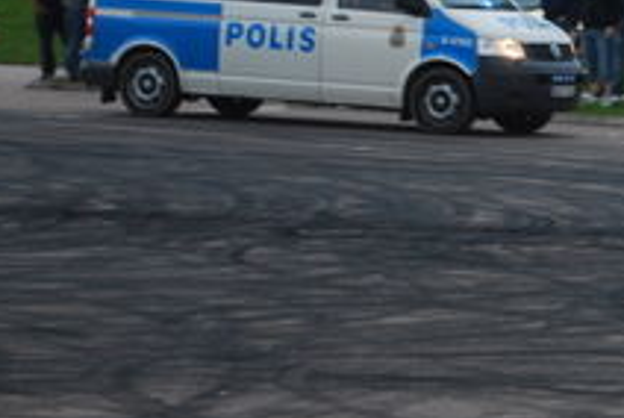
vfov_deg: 5.5
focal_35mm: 249
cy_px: 9
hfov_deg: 8.2
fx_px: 4313
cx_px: 833
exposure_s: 1/30
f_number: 5.6
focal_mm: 55
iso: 250
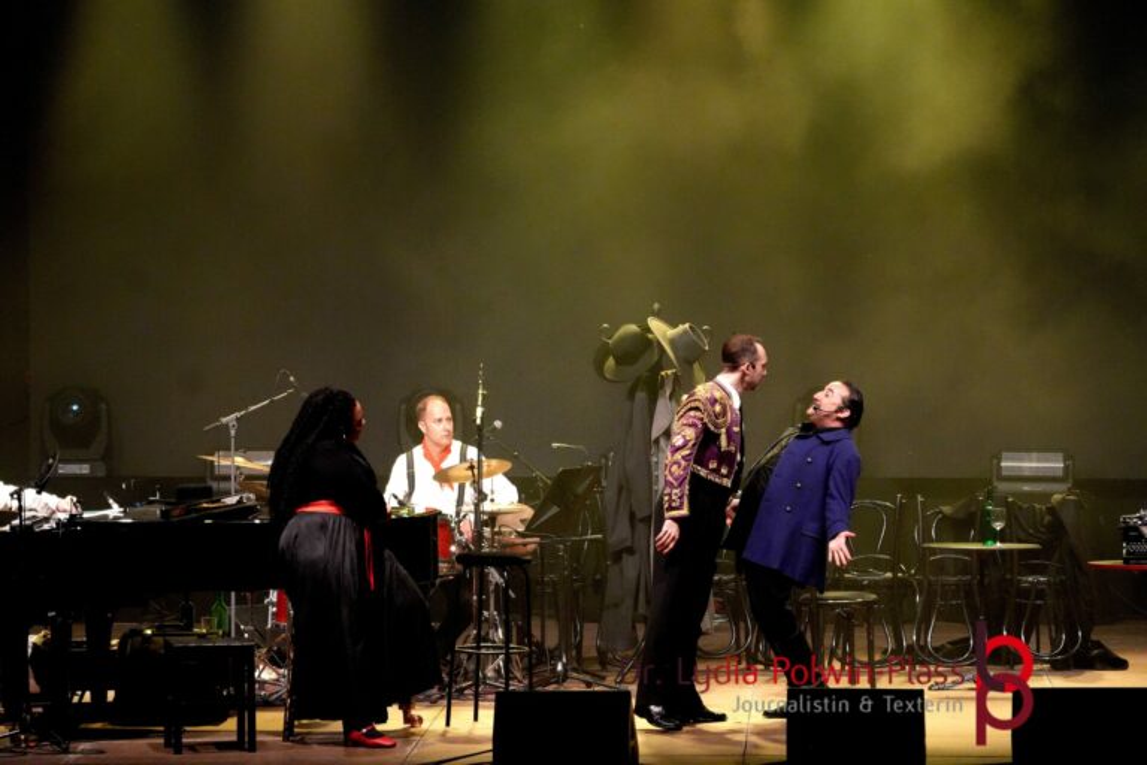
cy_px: 382
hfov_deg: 10.9
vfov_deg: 7.3
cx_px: 574
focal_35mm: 189
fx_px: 6021
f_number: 5.6
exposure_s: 1/200
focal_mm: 126
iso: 6400
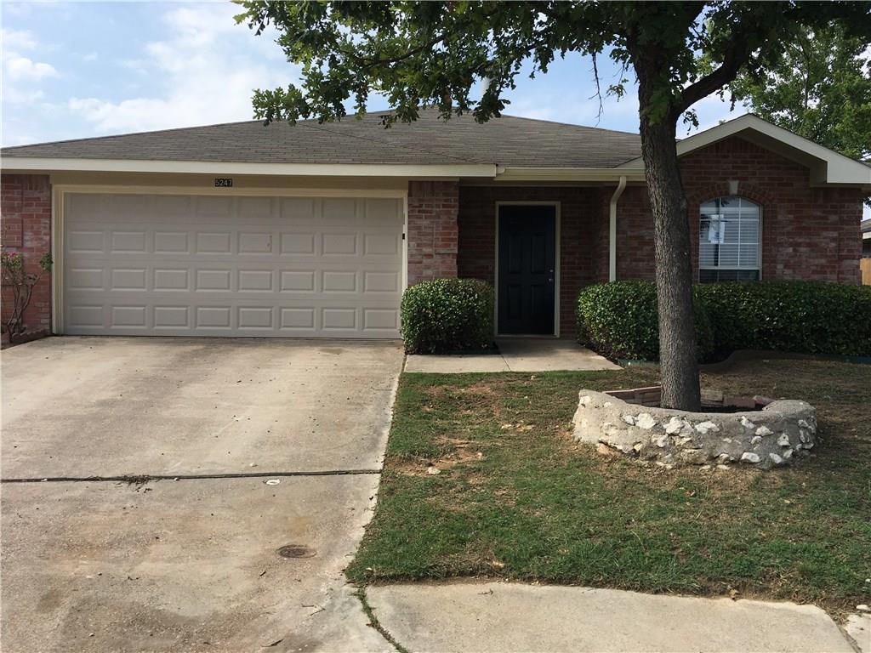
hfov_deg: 61.7
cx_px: 436
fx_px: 730
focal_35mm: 29
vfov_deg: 48.2
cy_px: 326
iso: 25
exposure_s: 1/1261
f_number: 2.2
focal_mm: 4.15
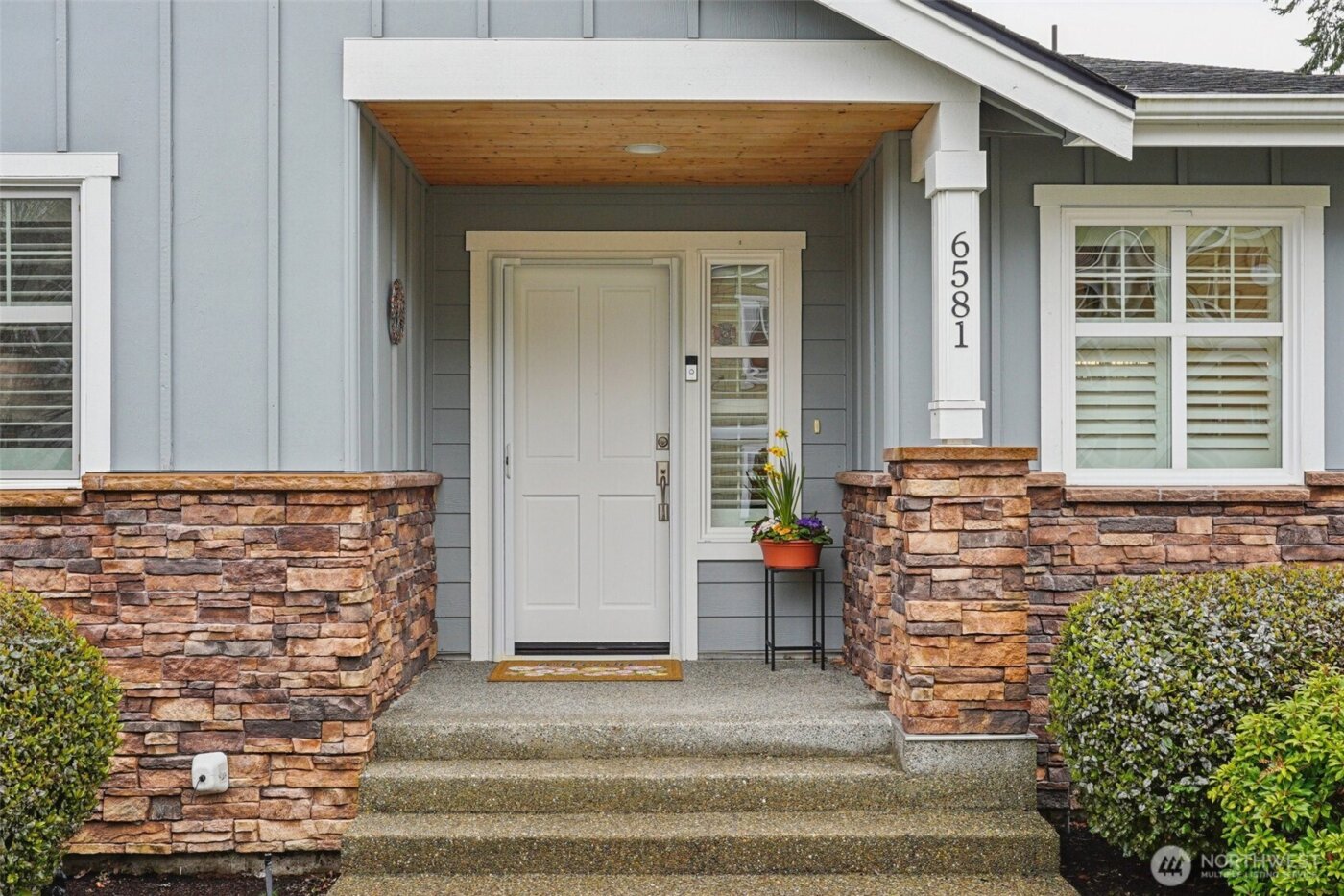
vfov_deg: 36.9
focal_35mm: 36
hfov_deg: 53.1
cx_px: 672
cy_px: 448
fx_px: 1344
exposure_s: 1/125
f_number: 8
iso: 250
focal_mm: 24
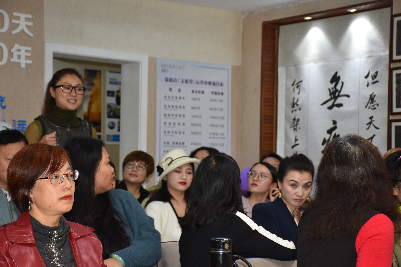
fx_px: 869
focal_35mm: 78
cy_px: 134
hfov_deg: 26.0
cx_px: 200
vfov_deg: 17.5
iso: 450
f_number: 4.8
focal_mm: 52
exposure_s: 1/60
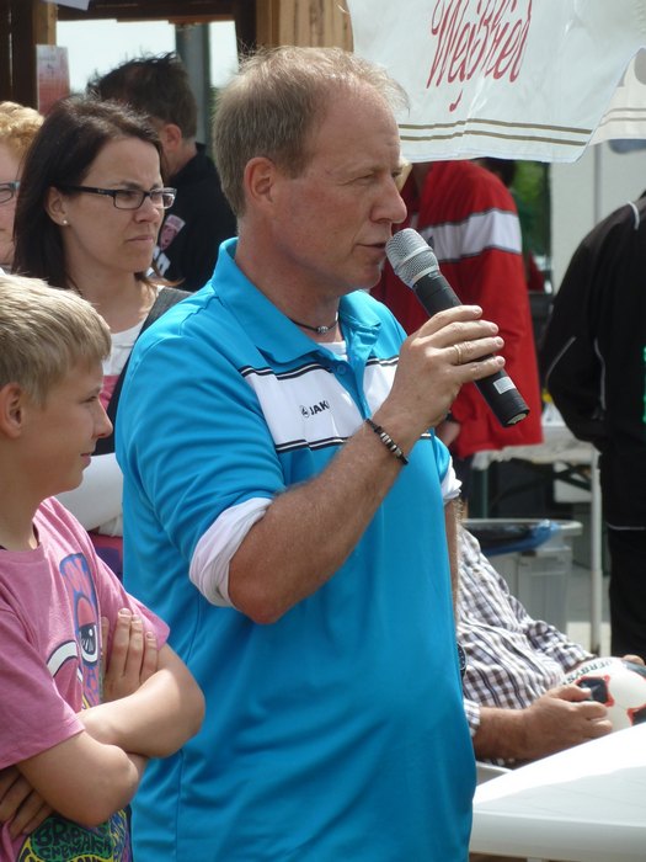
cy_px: 431
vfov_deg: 6.6
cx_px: 323
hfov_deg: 5.0
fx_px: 7465
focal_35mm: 300
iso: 80
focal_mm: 49.2
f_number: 4.9
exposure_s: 1/320
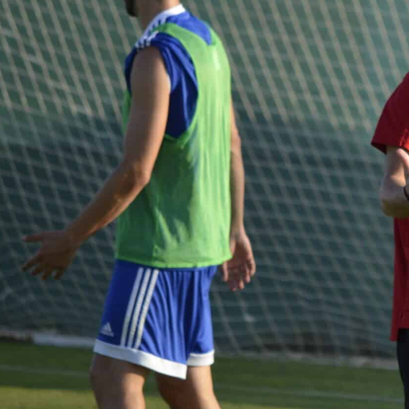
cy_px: 118
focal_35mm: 628
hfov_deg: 2.8
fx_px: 8395
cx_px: 459
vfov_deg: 2.8
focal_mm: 200
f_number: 5.6
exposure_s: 1/1000
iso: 500
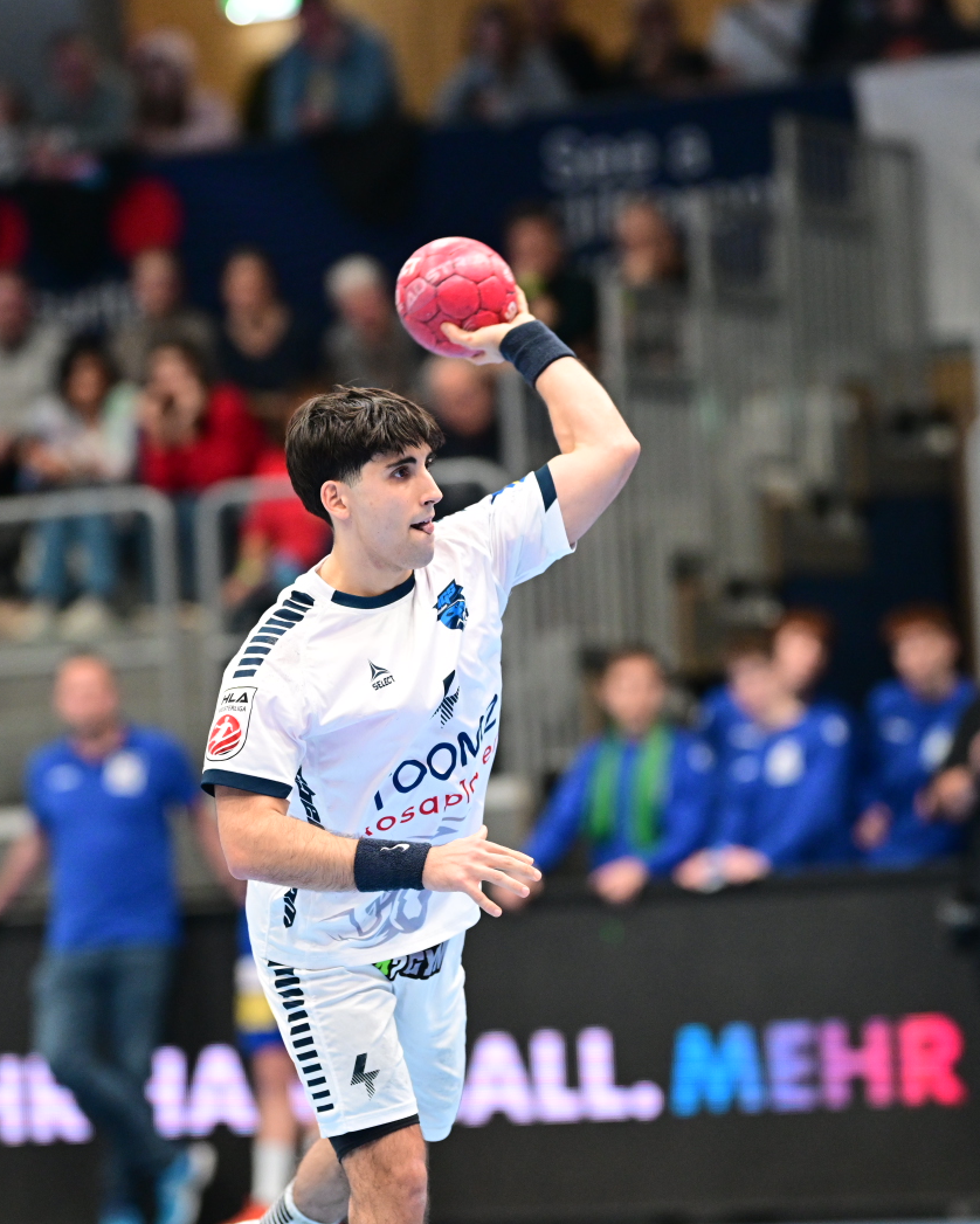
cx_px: 420
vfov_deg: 9.9
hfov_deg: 7.9
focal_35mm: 196
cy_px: 624
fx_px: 7104
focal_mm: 135
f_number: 1.8
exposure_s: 1/2000
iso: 4000
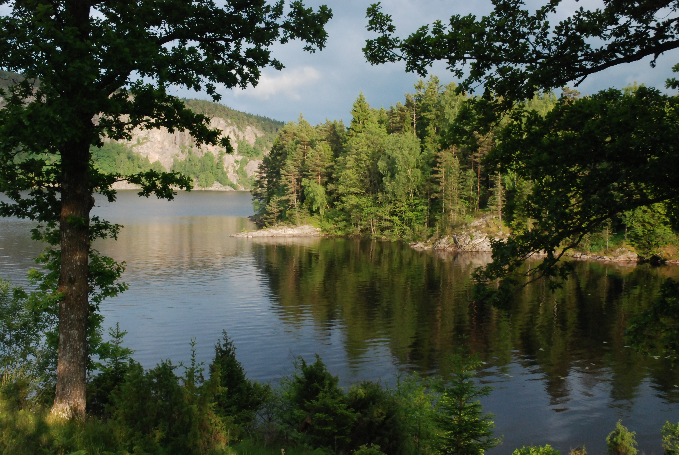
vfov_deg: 30.9
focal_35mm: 44
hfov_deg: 44.9
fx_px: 821
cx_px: 340
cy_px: 228
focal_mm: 29
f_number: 10
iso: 1000
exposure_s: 1/125
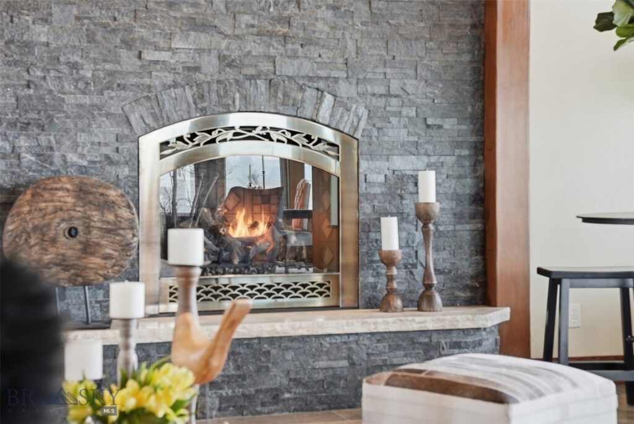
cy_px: 212
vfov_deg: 19.5
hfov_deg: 28.8
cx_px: 317
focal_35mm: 70
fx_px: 1233
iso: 1000
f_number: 9
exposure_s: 1/160
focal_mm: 70
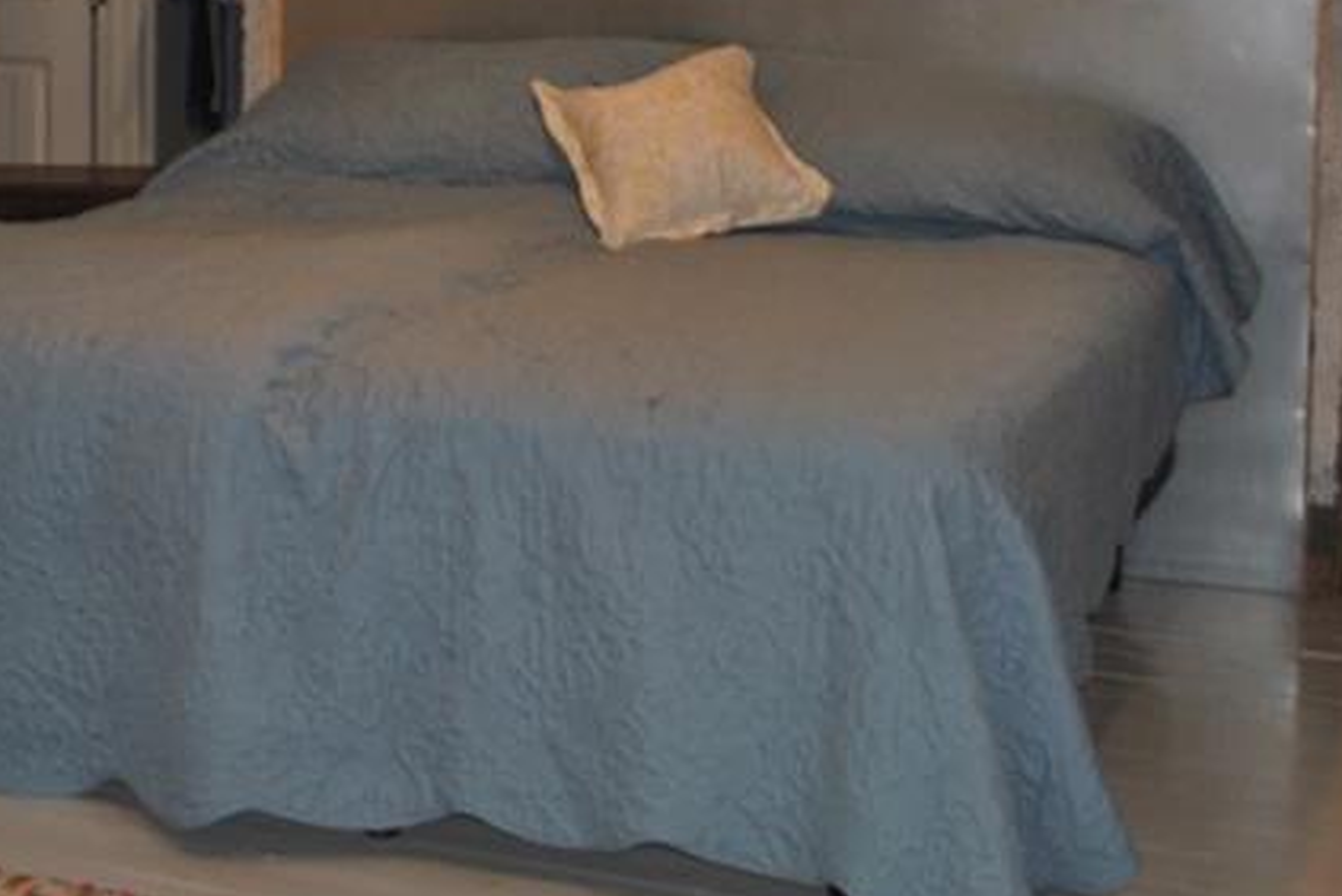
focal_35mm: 73
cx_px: 389
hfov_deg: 27.4
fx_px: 2722
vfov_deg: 18.2
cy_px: -22
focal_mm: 20
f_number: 3.8
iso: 200
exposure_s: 1/60
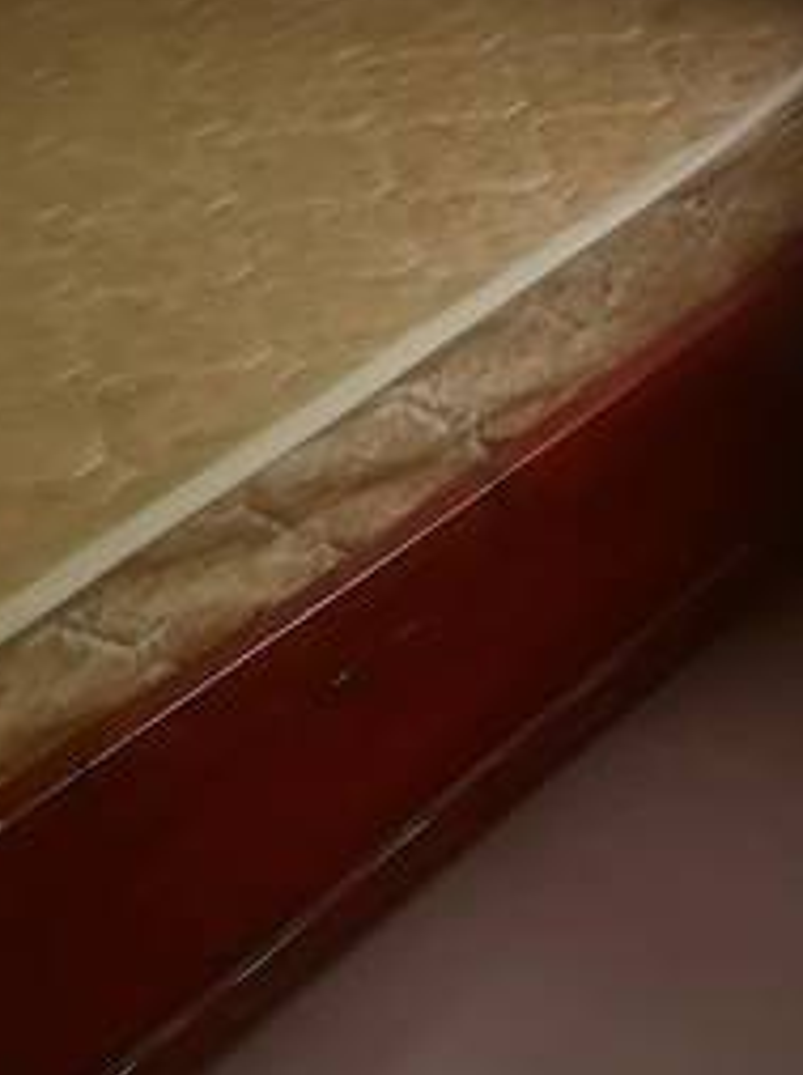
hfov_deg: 12.3
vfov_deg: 16.8
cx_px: 1224
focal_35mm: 114
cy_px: -79
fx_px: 3535
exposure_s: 1/100
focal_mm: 5.3
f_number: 1.8
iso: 80
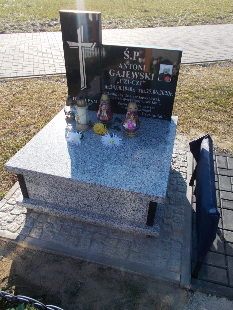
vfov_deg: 65.3
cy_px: 157
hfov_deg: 51.4
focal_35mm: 27
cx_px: 115
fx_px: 242
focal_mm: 4.6
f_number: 3.2
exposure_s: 1/400
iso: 80
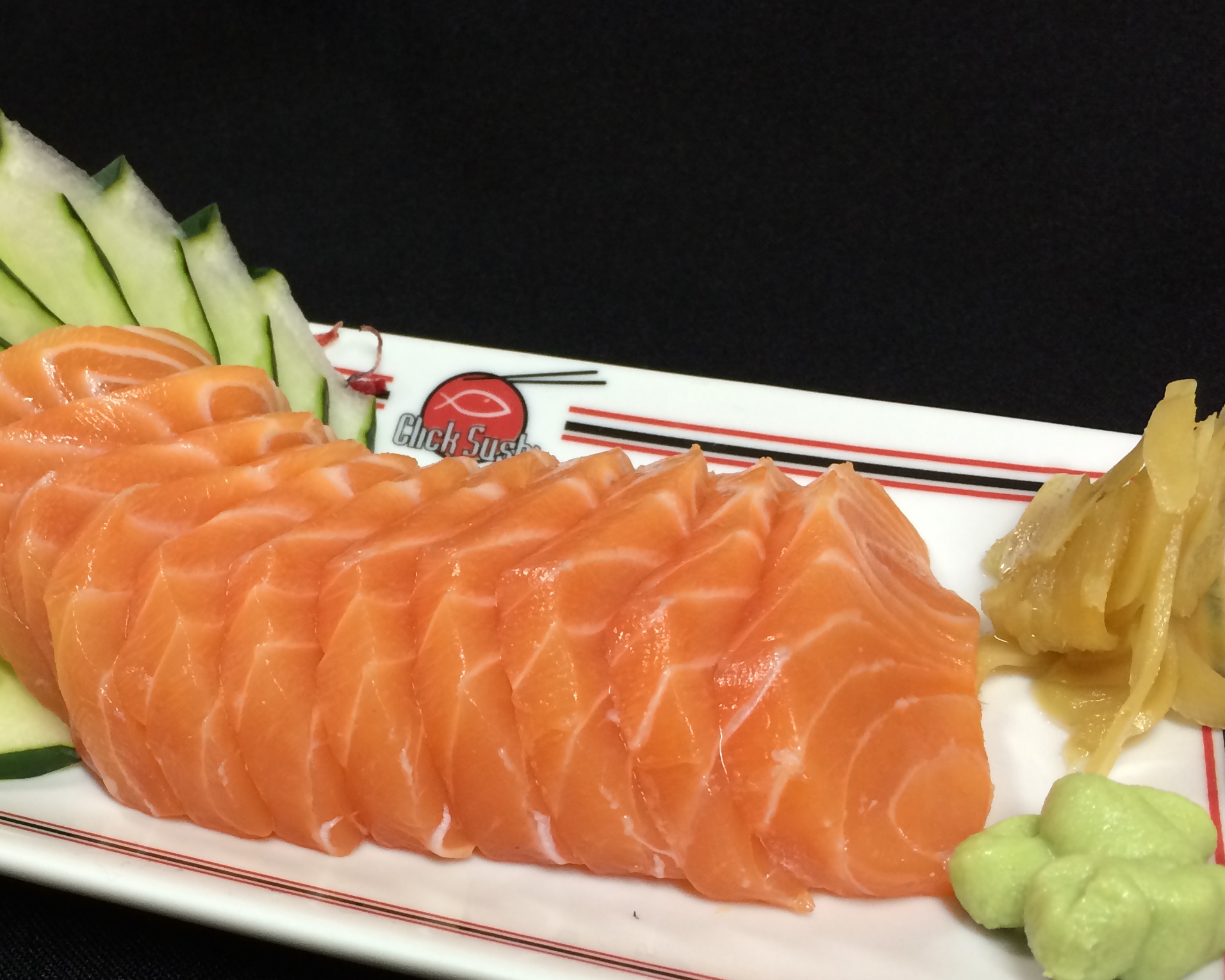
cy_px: 617
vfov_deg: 30.1
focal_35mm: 50
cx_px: 370
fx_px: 1812
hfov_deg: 36.8
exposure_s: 1/30
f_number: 2.2
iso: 100
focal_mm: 4.12
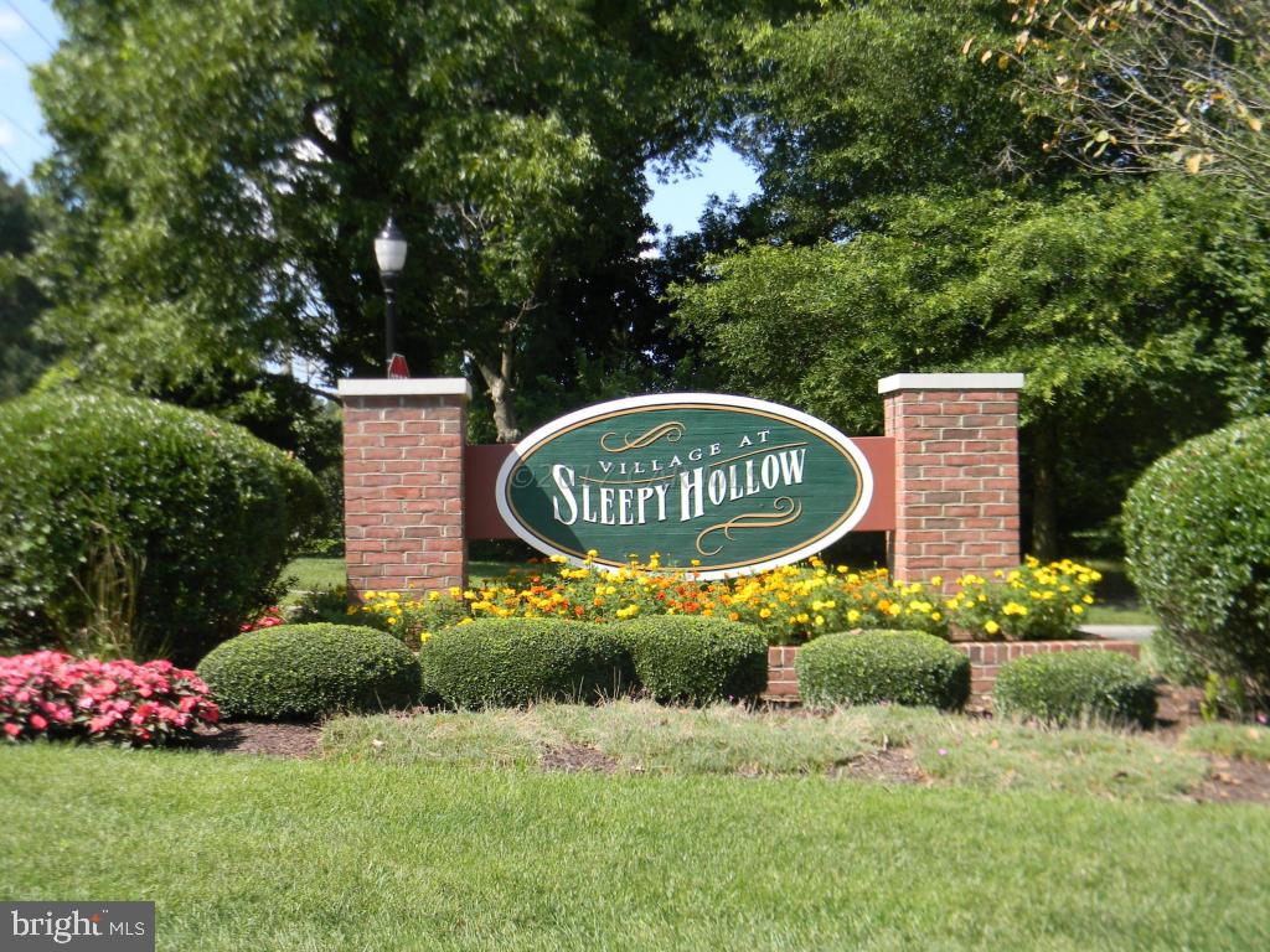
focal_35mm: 56
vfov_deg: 26.1
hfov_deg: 34.3
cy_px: 476
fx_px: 2055
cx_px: 635
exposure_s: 1/310
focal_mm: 10.1
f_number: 4.1
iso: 80
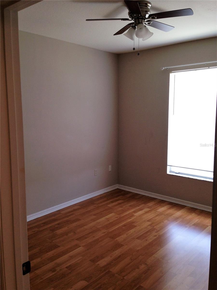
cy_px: 145
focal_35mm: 33
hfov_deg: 42.9
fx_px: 276
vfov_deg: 55.4
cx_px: 108
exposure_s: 1/60
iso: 64
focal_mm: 4.12
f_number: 2.4
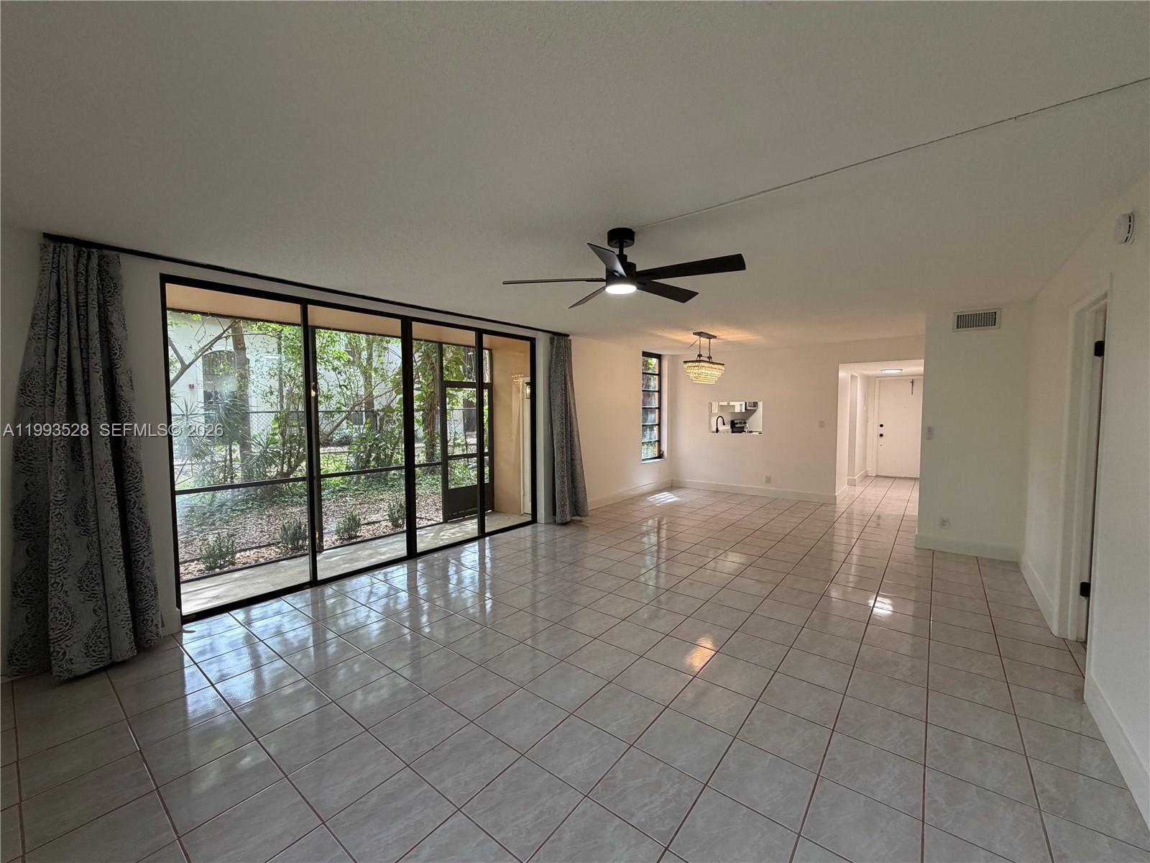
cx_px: 575
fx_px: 465
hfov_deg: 102.1
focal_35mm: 14
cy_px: 432
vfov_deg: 85.7
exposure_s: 1/120
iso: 160
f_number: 2.2
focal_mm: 2.22
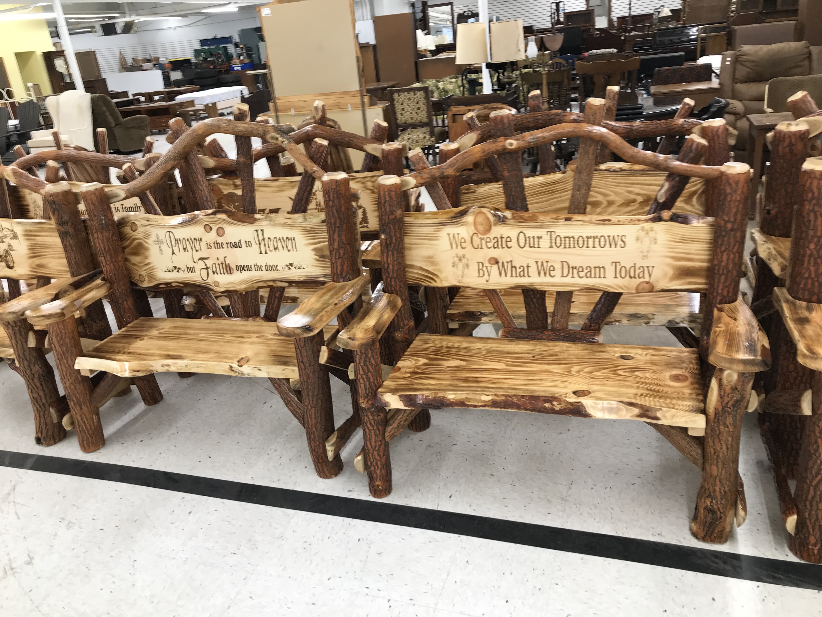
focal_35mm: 28
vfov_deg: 49.7
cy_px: 308
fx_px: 665
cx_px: 411
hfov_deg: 63.4
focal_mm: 3.99
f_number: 1.8
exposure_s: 1/60
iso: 32
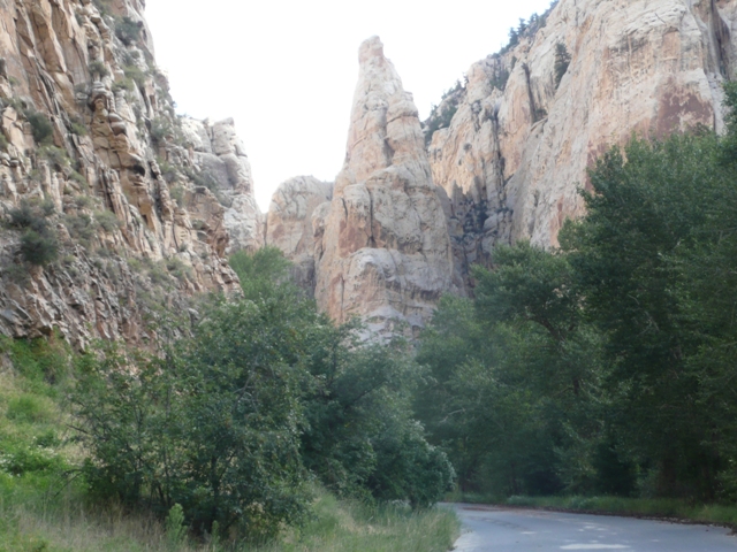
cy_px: 276
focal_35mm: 80
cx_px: 368
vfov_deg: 18.4
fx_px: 1703
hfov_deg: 24.4
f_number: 4.5
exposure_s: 1/50
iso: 100
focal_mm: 11
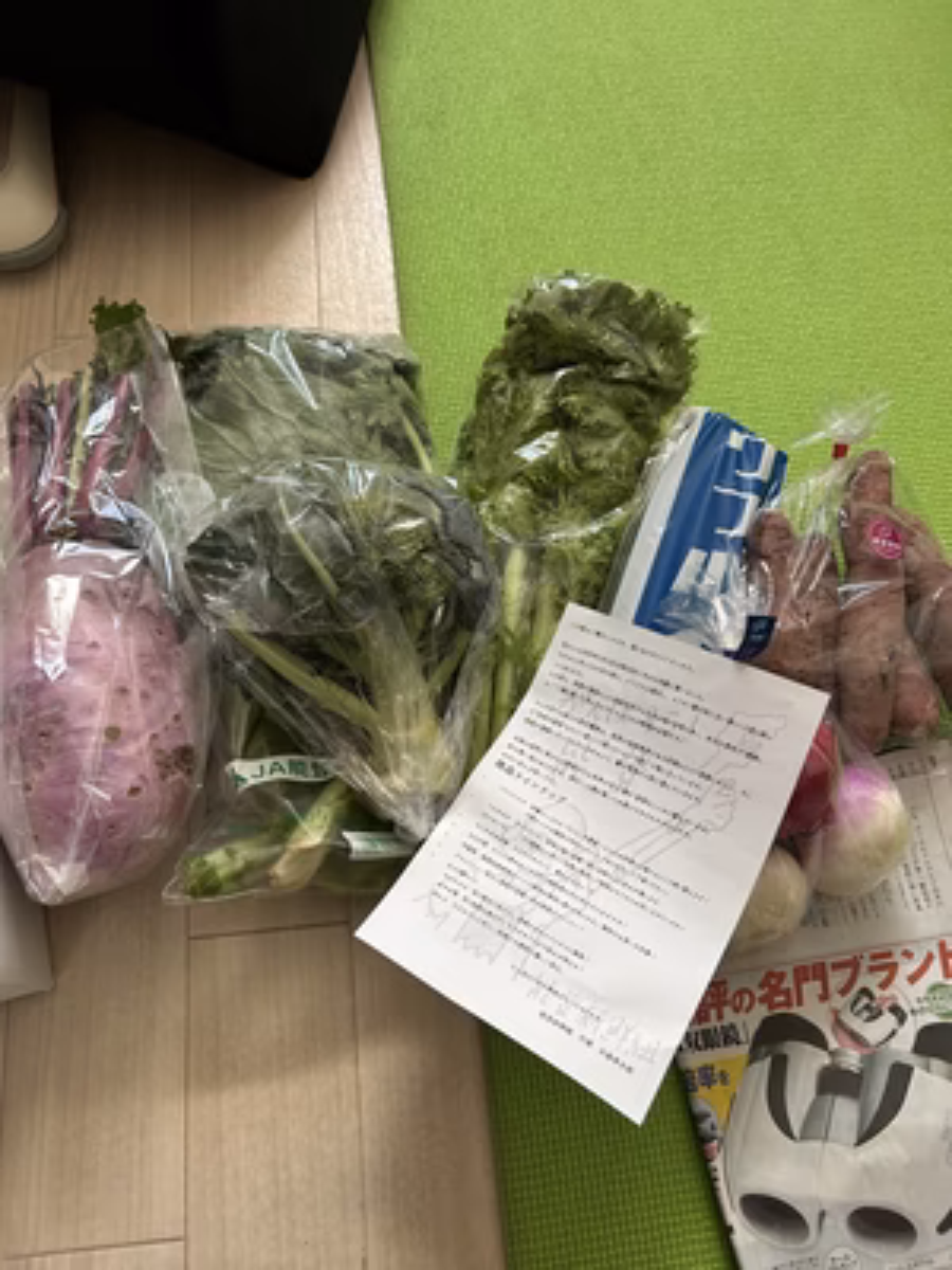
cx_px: 476
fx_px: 953
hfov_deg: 53.1
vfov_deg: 67.3
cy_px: 635
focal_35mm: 26
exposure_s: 1/66
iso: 125
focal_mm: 5.7
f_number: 1.5
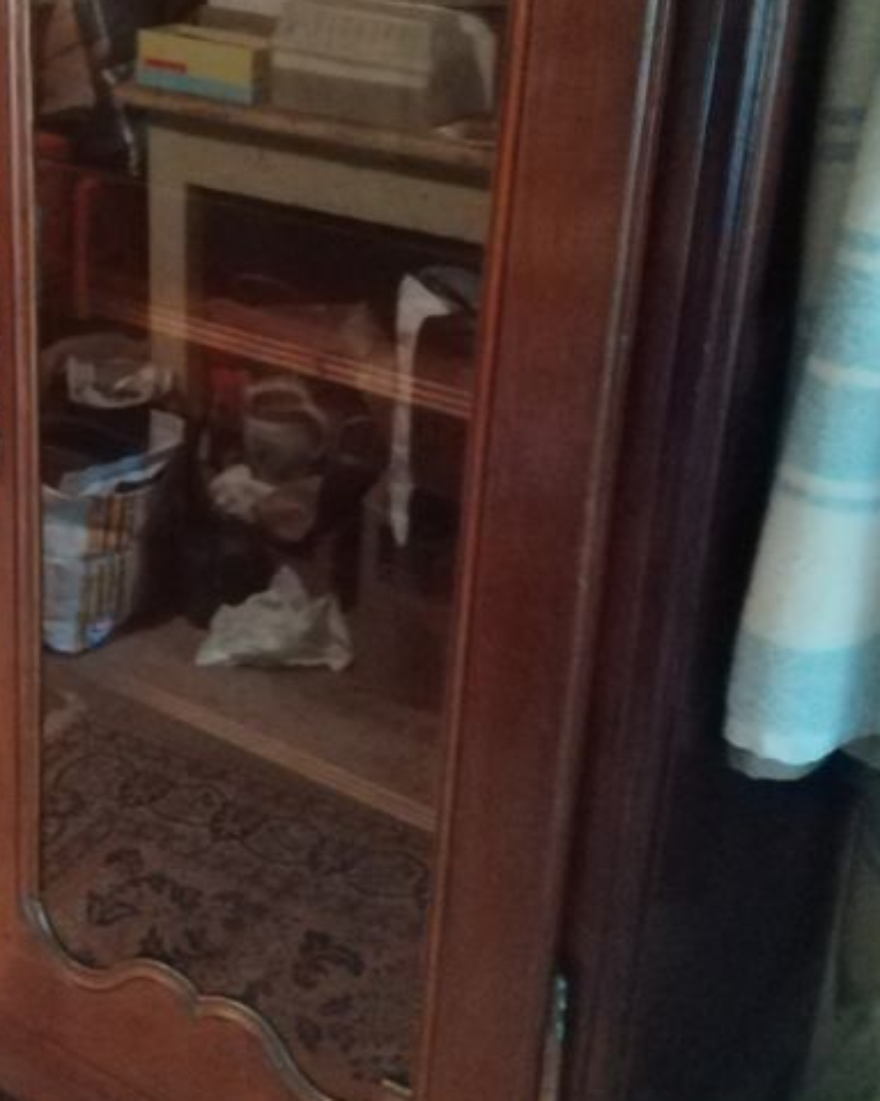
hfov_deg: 28.0
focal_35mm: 53
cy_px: 363
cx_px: 168
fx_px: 1726
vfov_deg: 35.0
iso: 2611
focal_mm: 4.25
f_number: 1.8
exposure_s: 1/12.5
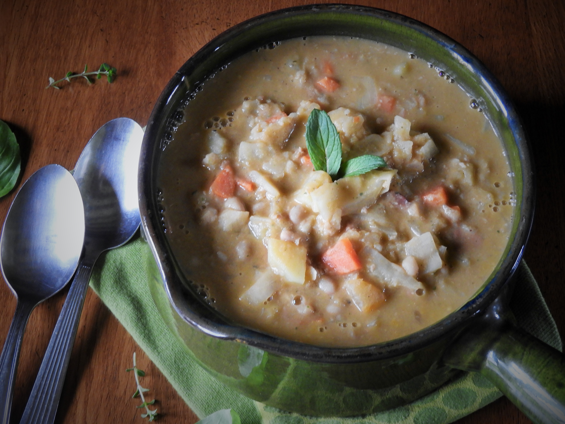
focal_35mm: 80
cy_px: 212
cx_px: 282
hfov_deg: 24.4
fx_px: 1306
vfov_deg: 18.4
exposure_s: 1/15
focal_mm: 14.3
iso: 450
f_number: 4.5
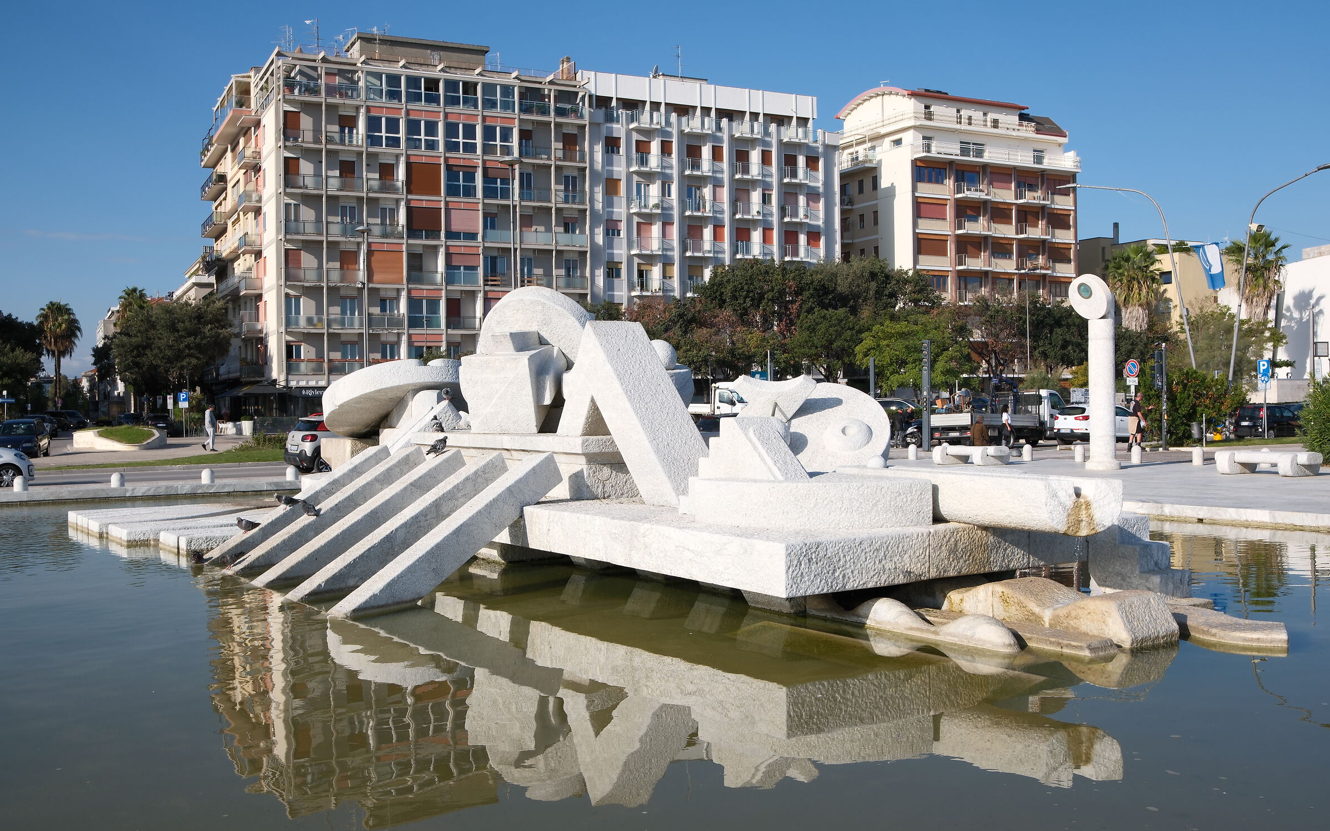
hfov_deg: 54.0
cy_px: 408
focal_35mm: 36
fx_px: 1305
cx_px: 669
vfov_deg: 35.3
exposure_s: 1/250
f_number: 8
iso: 125
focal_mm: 23
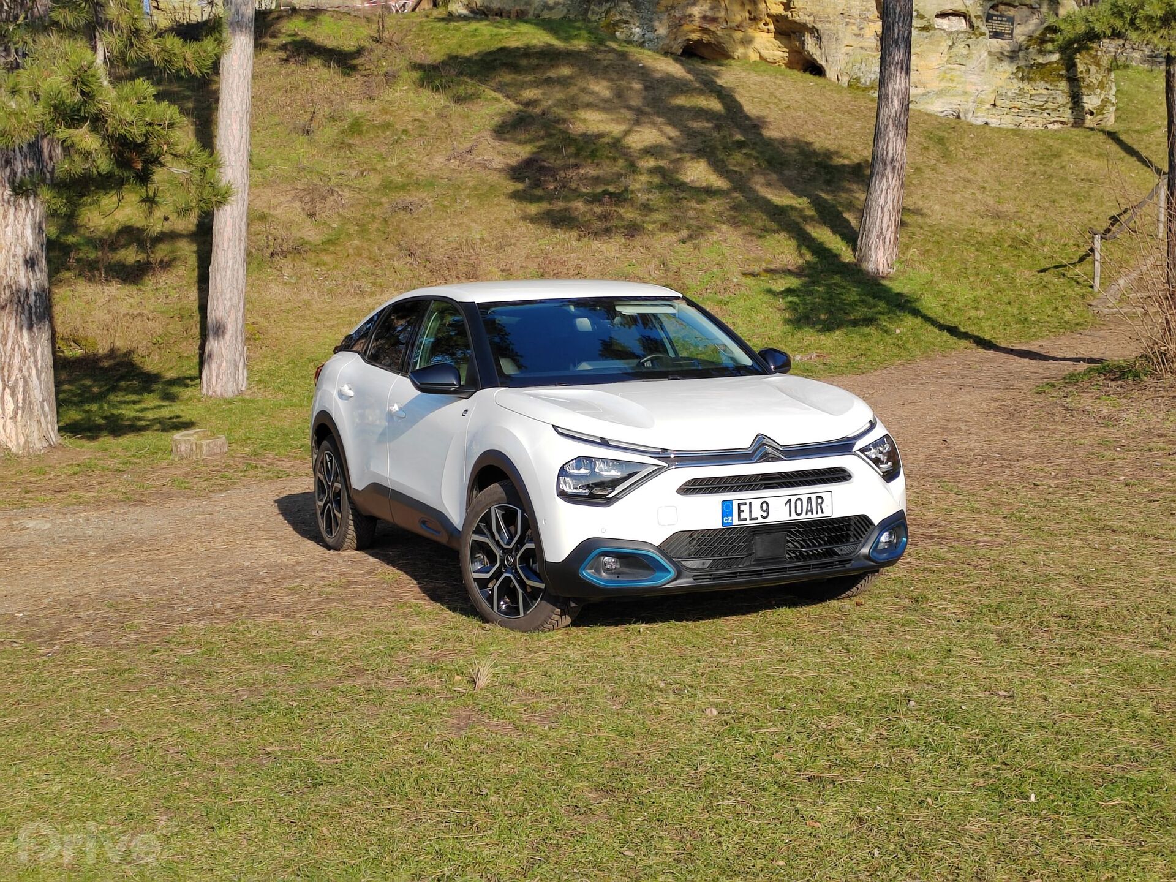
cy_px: 441
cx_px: 588
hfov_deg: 35.5
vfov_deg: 27.0
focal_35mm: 54
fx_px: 1835
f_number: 1.9
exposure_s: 1/994
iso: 100
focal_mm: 5.52
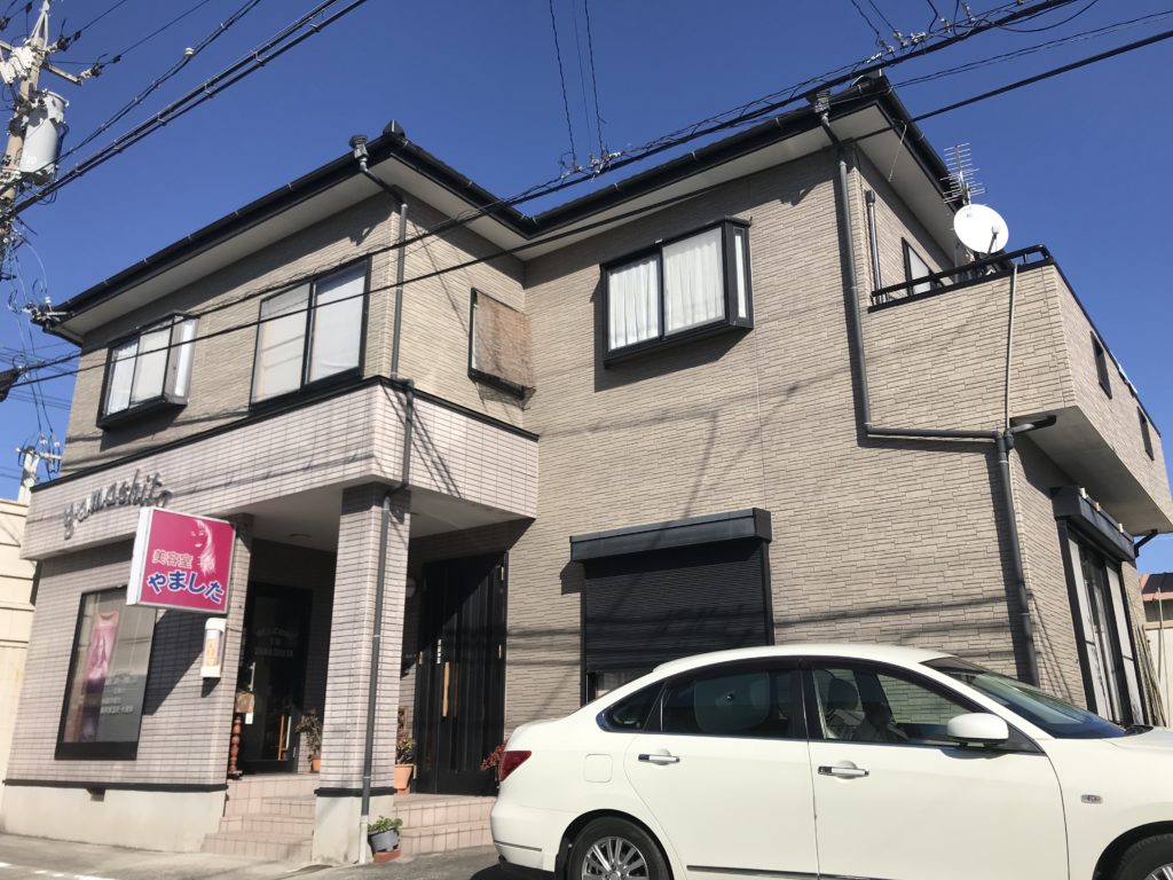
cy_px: 440
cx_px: 586
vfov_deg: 49.7
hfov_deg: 63.4
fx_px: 949
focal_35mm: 28
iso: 20
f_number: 1.8
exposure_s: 1/3546
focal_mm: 3.99
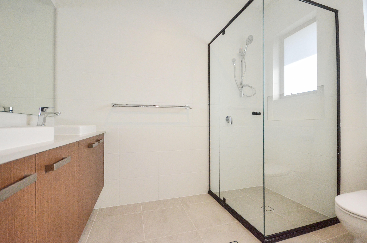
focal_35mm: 15
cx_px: 184
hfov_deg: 100.5
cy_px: 122
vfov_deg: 77.1
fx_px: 153
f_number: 4.5
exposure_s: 1/800
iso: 4000
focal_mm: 10
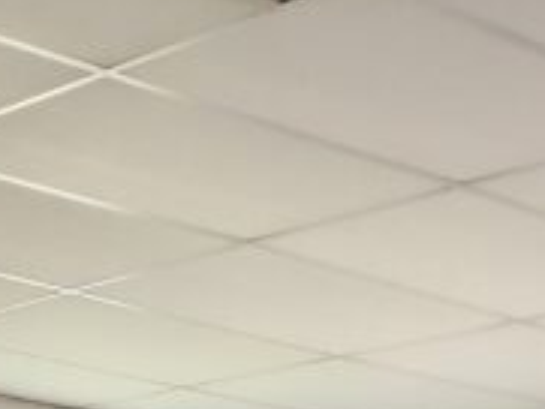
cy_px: 1510
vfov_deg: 8.0
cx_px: -476
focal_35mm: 136
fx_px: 2143
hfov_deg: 13.0
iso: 300
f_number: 1.75
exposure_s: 1/50
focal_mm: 5.25
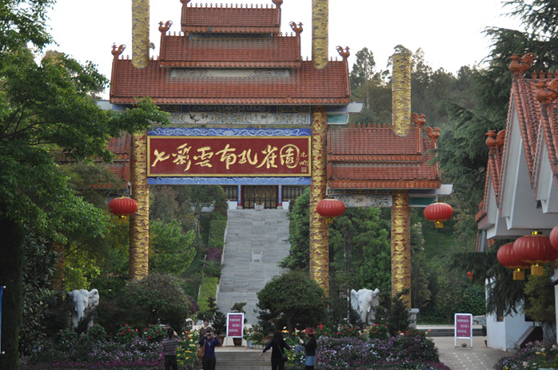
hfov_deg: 21.6
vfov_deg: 14.4
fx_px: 1464
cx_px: 283
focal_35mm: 95
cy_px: 195
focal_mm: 55
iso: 400
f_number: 4.8
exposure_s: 1/160
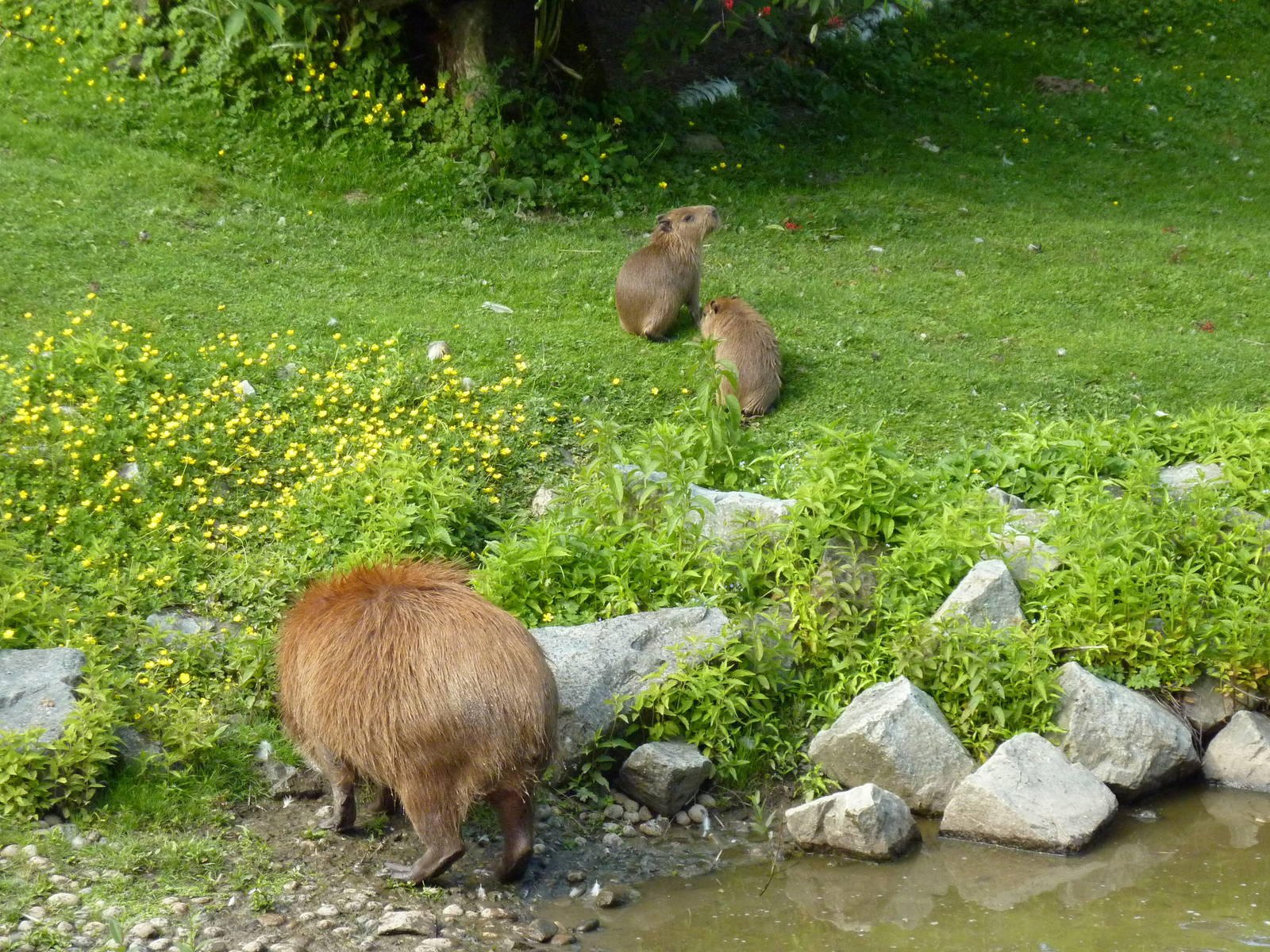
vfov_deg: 10.1
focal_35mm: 147
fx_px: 5393
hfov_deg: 13.4
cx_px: 635
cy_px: 476
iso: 400
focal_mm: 24.1
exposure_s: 1/320
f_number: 4.5
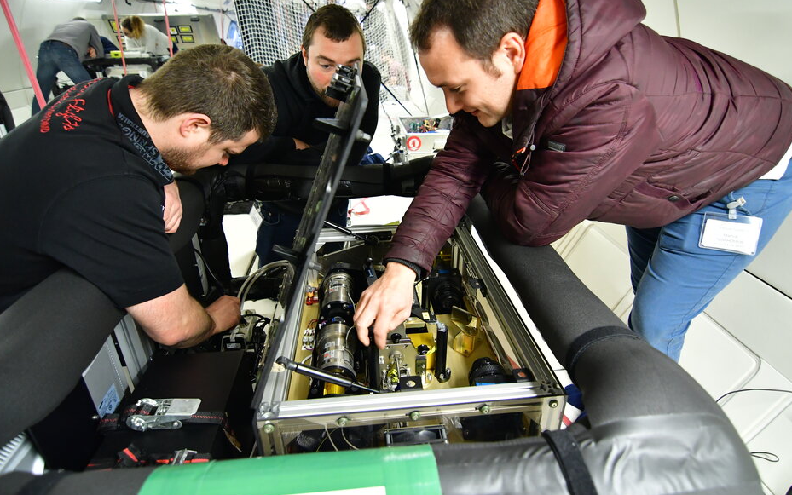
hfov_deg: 83.6
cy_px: 227
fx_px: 443
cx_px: 401
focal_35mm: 21
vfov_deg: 58.3
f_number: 2.8
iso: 2500
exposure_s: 1/160
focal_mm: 13
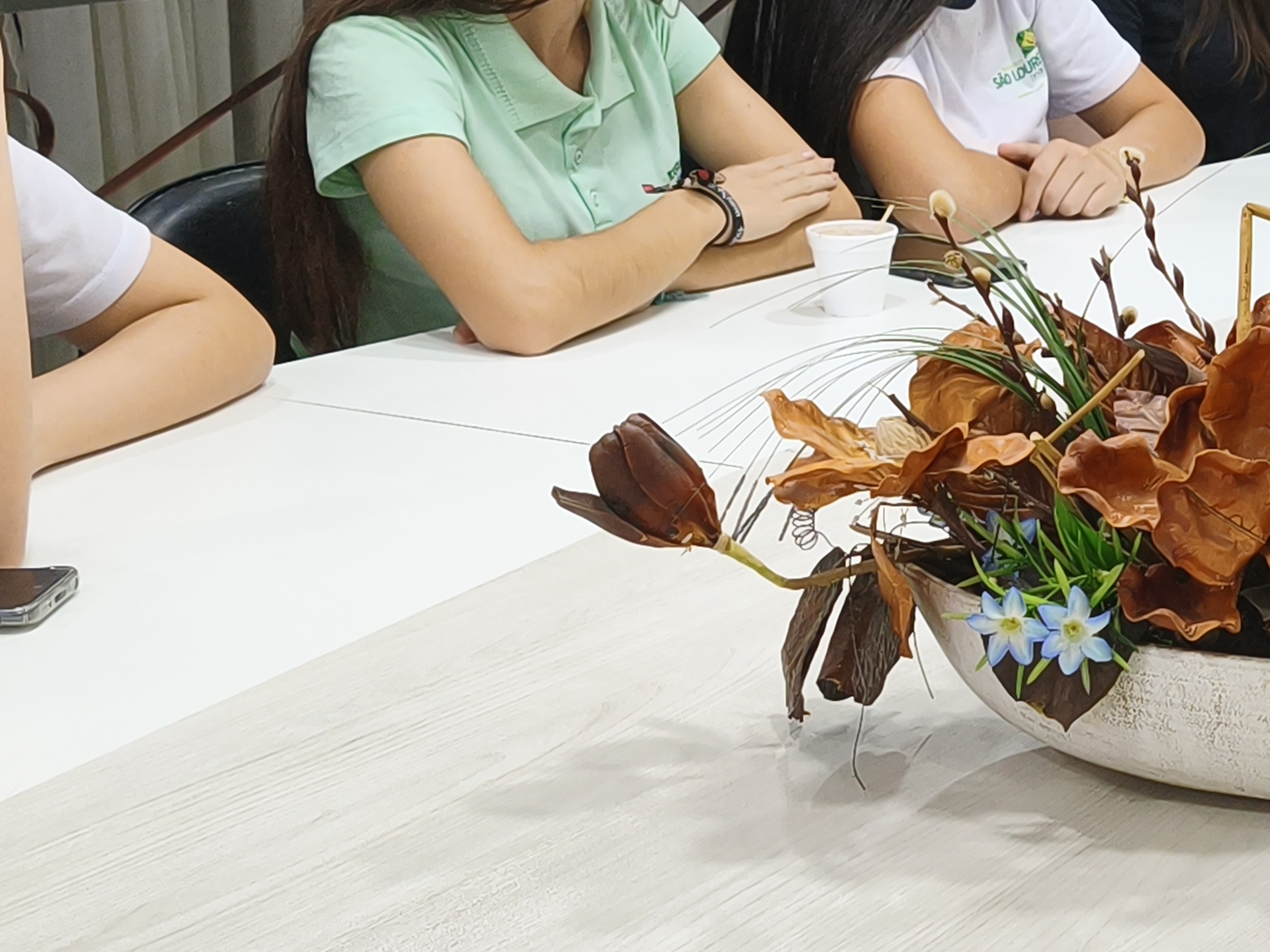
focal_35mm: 85
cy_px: 280
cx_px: 1595
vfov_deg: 17.3
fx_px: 3118
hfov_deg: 21.1
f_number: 1.7
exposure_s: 1/120
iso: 400
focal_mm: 5.35
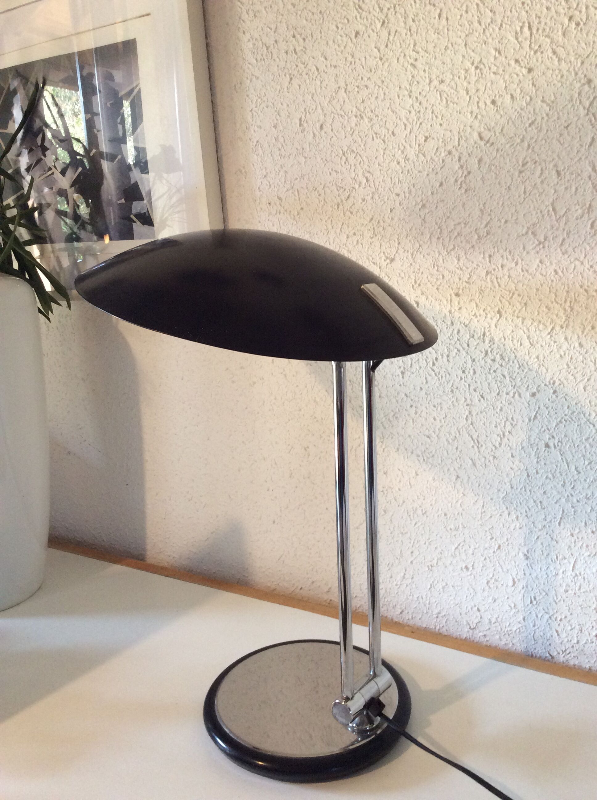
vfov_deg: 56.9
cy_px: 400
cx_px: 298
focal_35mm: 32
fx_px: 738
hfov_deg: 44.1
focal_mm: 3.3
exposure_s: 1/25
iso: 125
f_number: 2.4
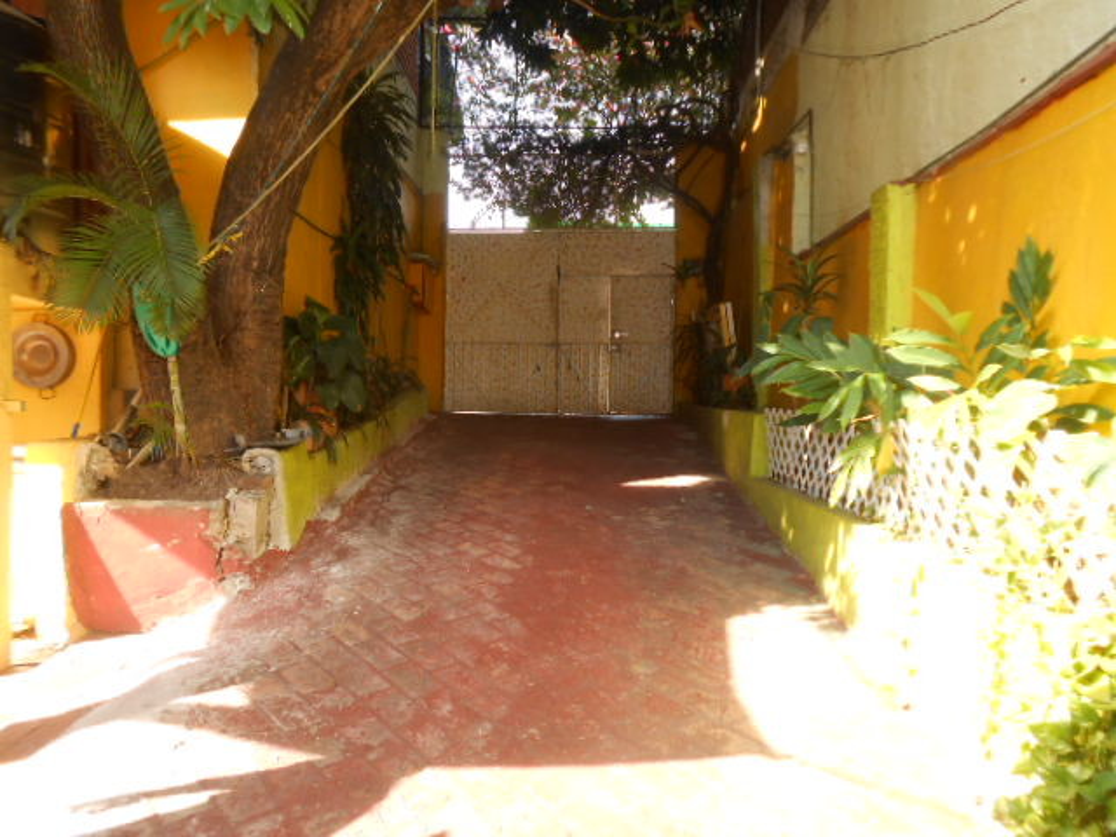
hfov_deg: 67.3
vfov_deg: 53.1
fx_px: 838
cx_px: 558
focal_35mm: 26
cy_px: 418
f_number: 3.5
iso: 80
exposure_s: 1/50
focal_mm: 4.6
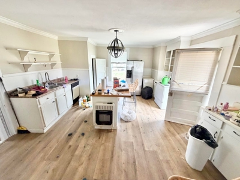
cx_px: 120
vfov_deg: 85.7
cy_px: 90
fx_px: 97
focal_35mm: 14
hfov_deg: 102.1
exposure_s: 1/82
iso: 320
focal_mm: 2.22
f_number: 2.2
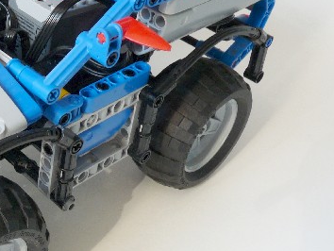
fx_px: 589
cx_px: 4
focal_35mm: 61
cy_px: 92
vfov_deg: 24.0
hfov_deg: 29.6
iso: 100
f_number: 4.5
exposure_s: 1/13
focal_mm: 4.8
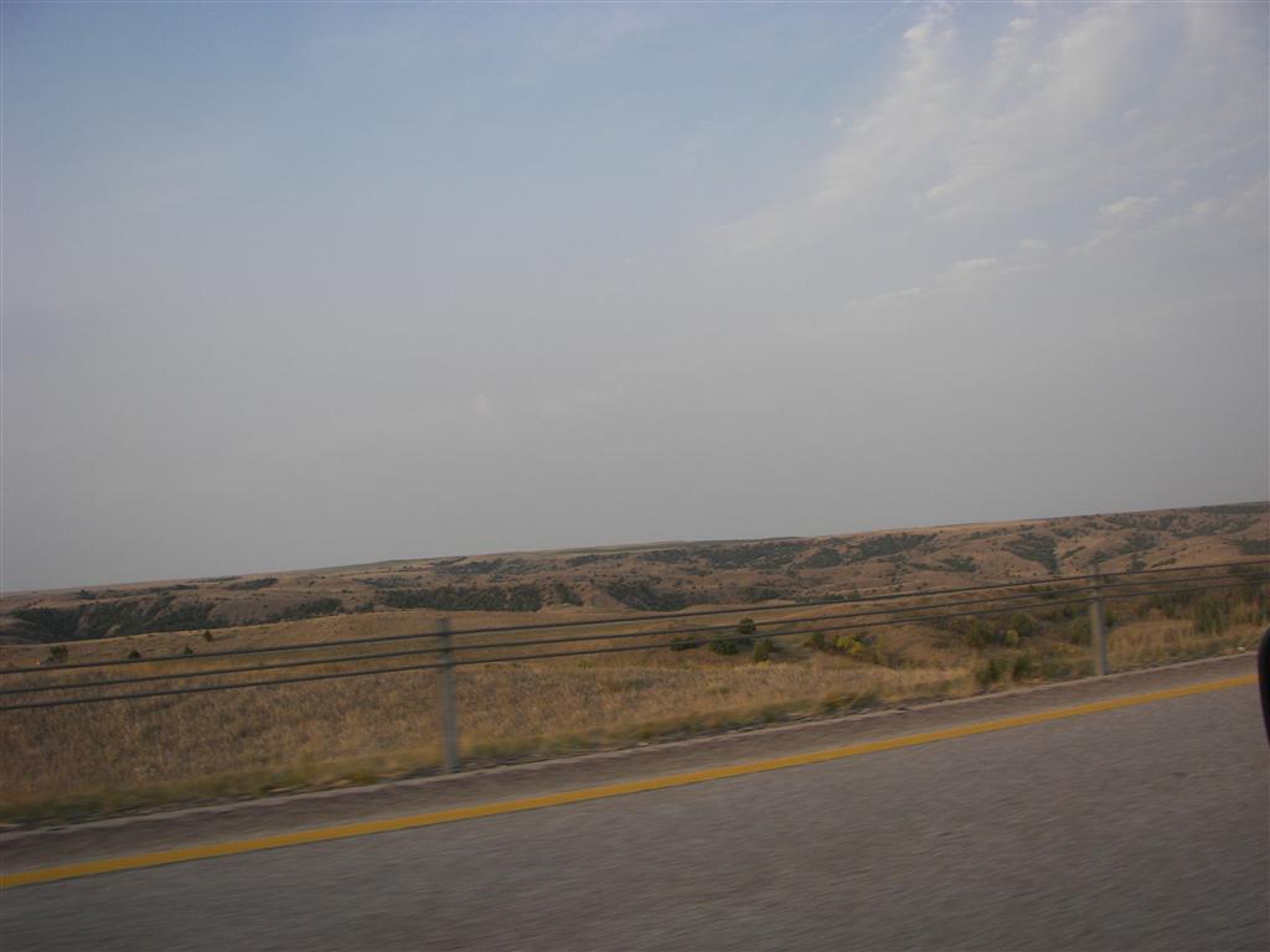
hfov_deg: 51.4
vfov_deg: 39.7
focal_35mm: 36
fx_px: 1321
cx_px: 635
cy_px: 476
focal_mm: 6
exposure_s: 1/500
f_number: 2.8
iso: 64
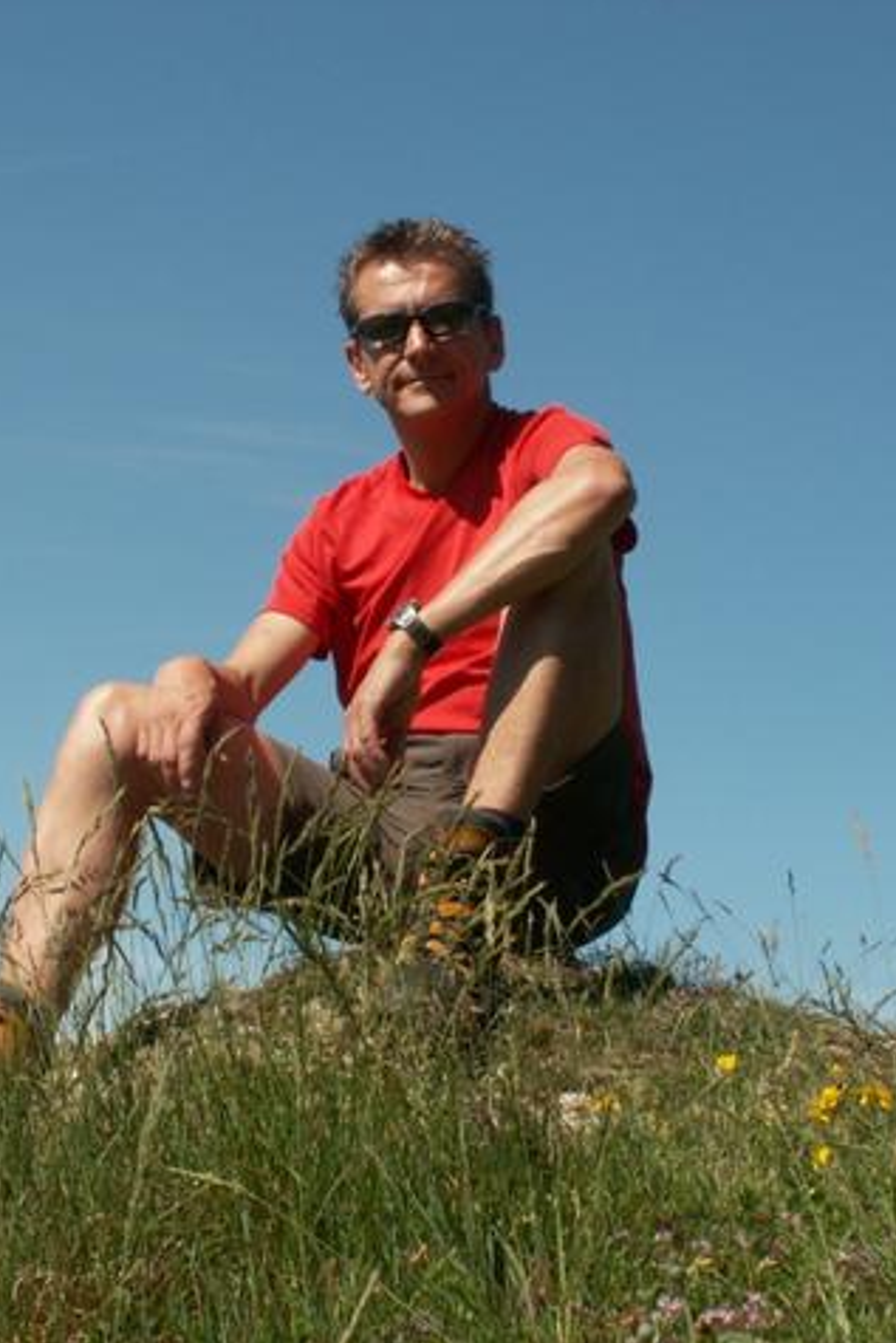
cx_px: 430
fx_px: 3133
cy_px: 670
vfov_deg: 24.2
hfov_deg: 16.3
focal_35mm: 84
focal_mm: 9.96
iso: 50
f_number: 8
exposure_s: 1/200
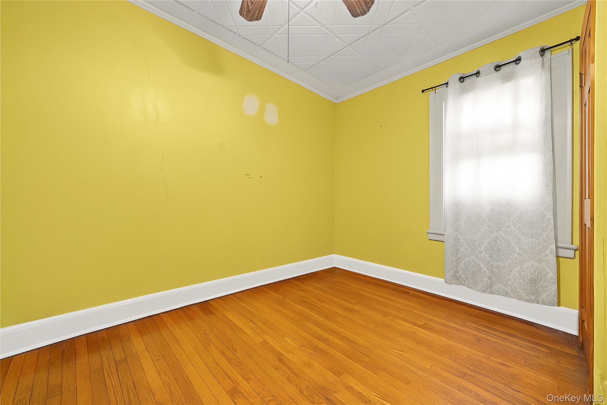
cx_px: 304
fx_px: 236
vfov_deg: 81.2
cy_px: 202
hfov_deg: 104.3
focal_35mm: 14
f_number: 8
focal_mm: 14
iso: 800
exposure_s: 1/4
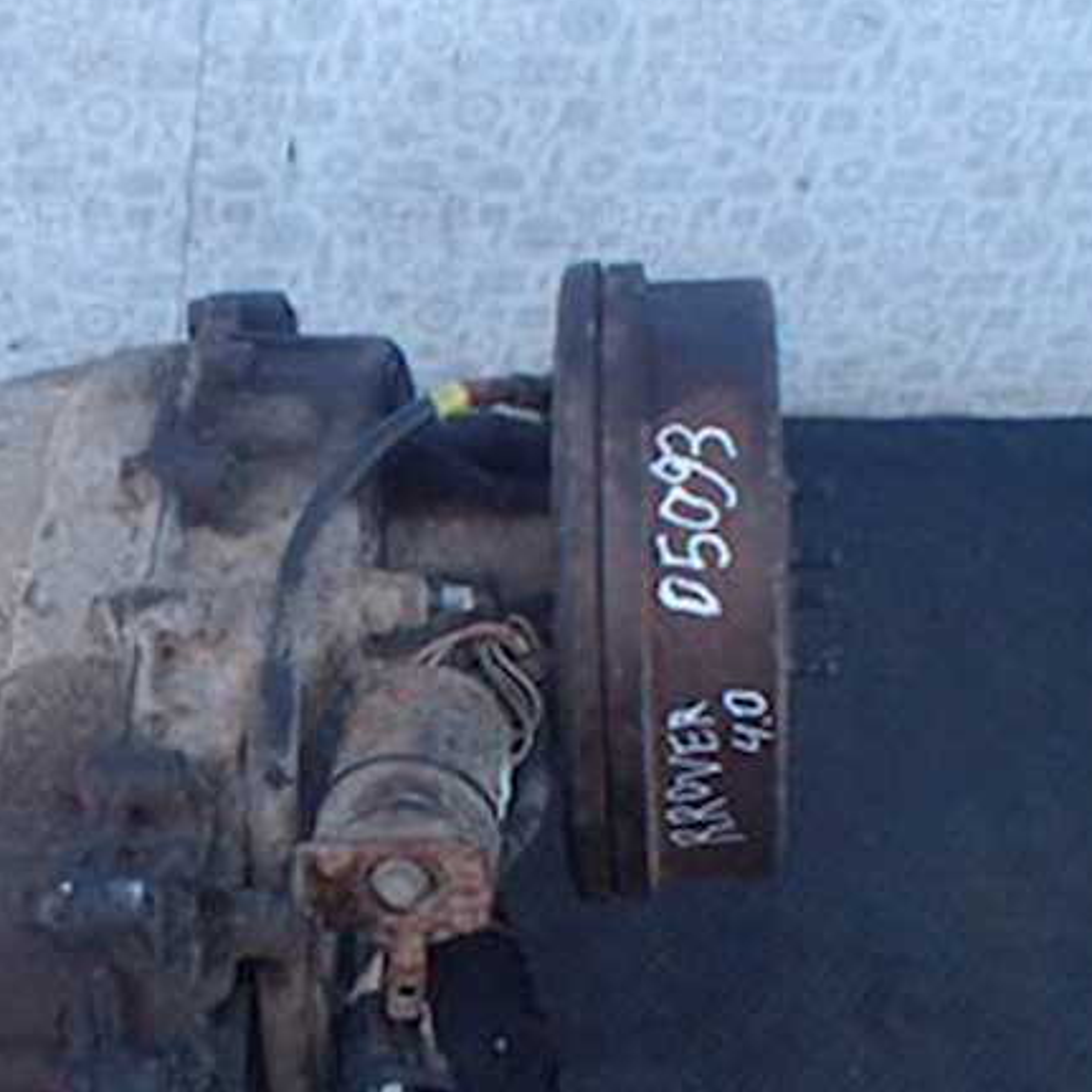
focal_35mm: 63
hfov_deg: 26.6
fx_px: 2248
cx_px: 155
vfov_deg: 27.2
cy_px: 689
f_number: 2.3
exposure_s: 1/125
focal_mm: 5.5
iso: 400
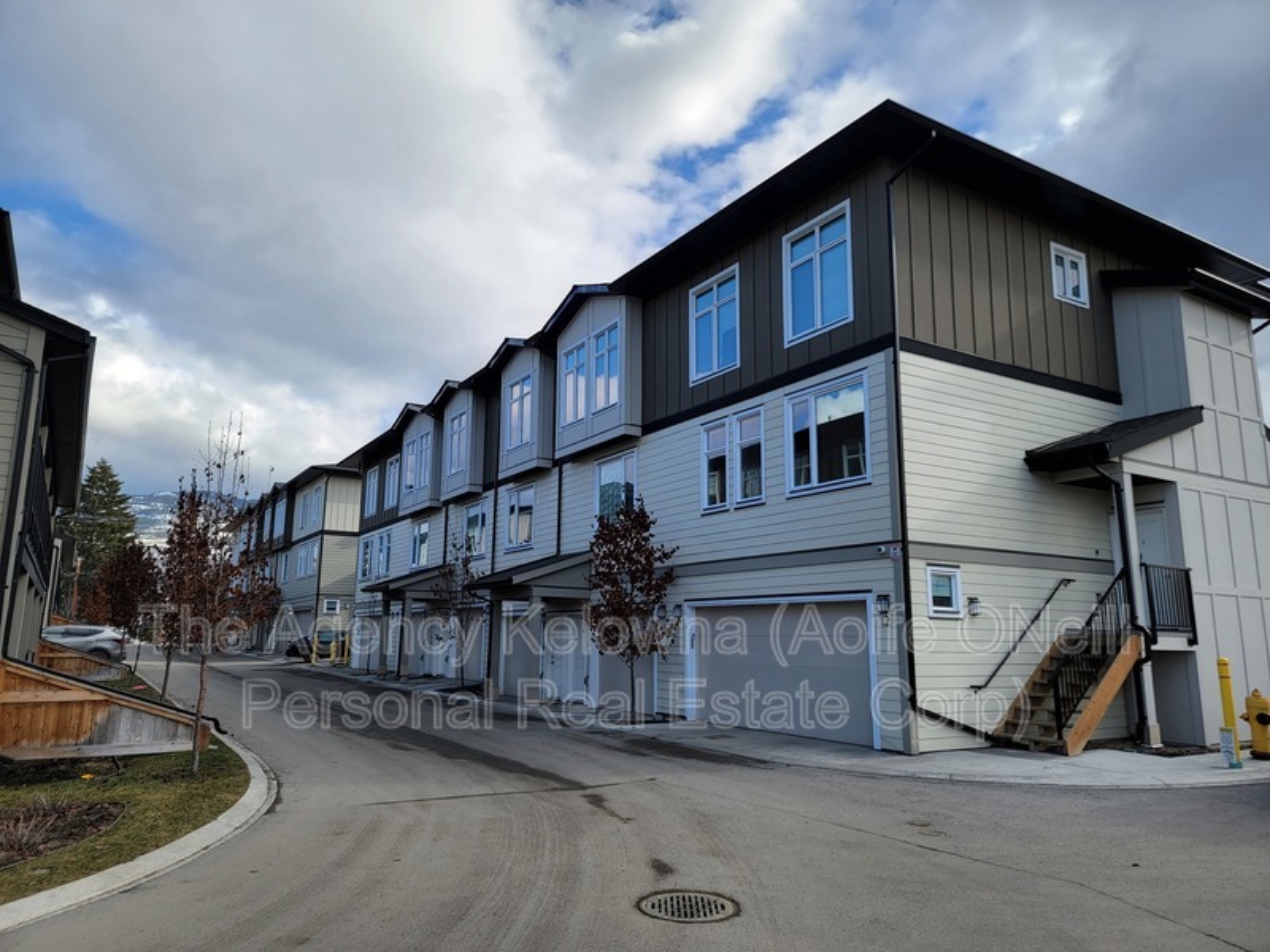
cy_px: 476
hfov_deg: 71.6
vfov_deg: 56.8
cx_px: 635
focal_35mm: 24
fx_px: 881
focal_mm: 6.7
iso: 16
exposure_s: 1/633
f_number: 1.8
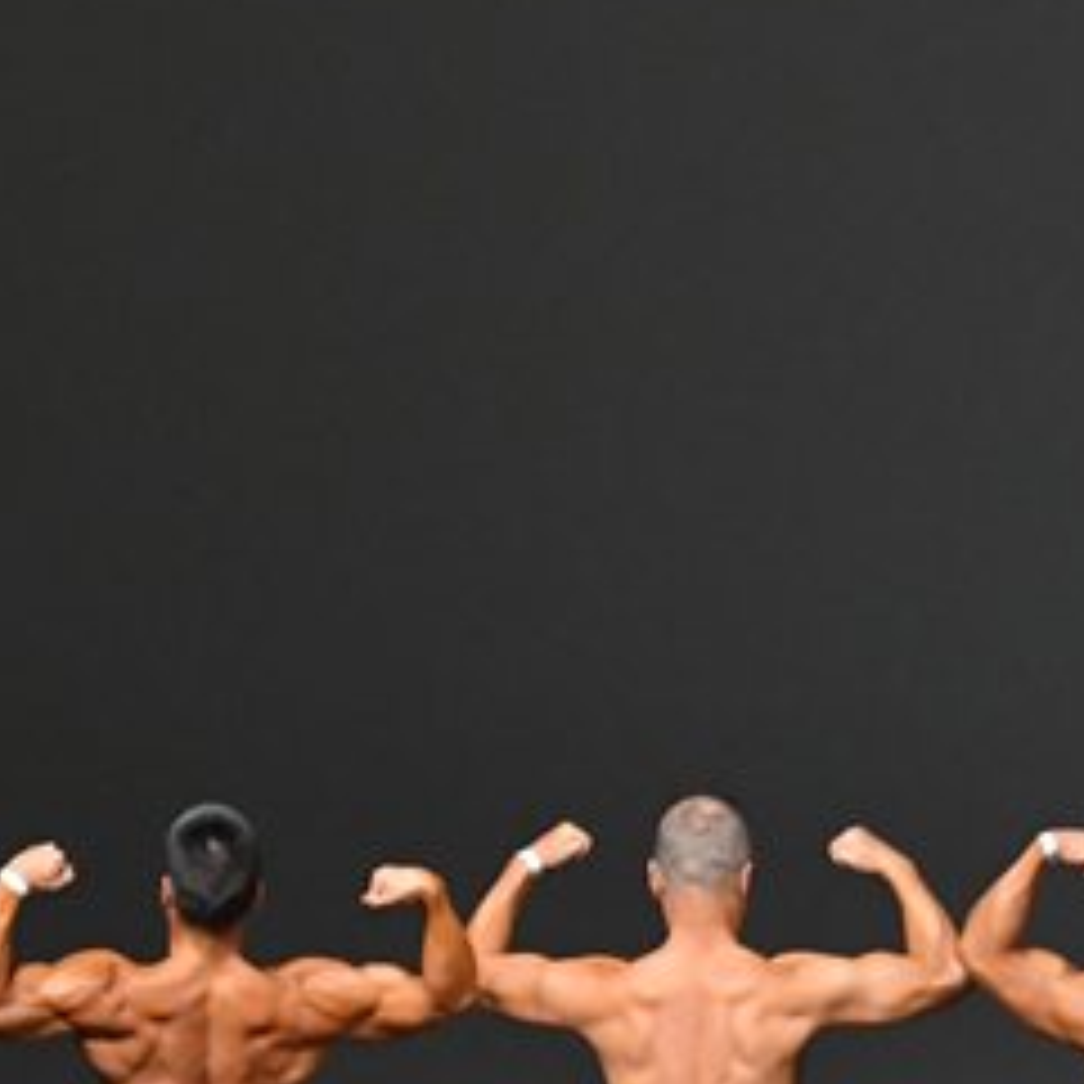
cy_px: 1097
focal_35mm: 459
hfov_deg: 3.8
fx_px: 16262
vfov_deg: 3.8
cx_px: 7
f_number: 5.6
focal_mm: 112
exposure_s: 1/400
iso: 4000
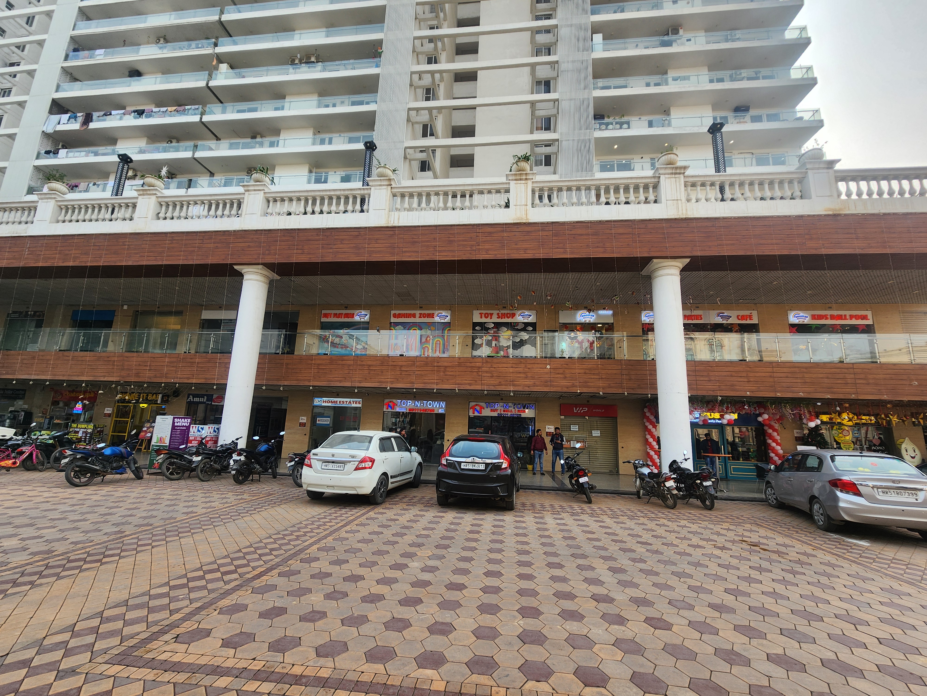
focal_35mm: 13
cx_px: 464
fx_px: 348
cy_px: 348
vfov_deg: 89.9
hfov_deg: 106.2
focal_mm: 2.2
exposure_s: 1/562
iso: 50
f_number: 2.2
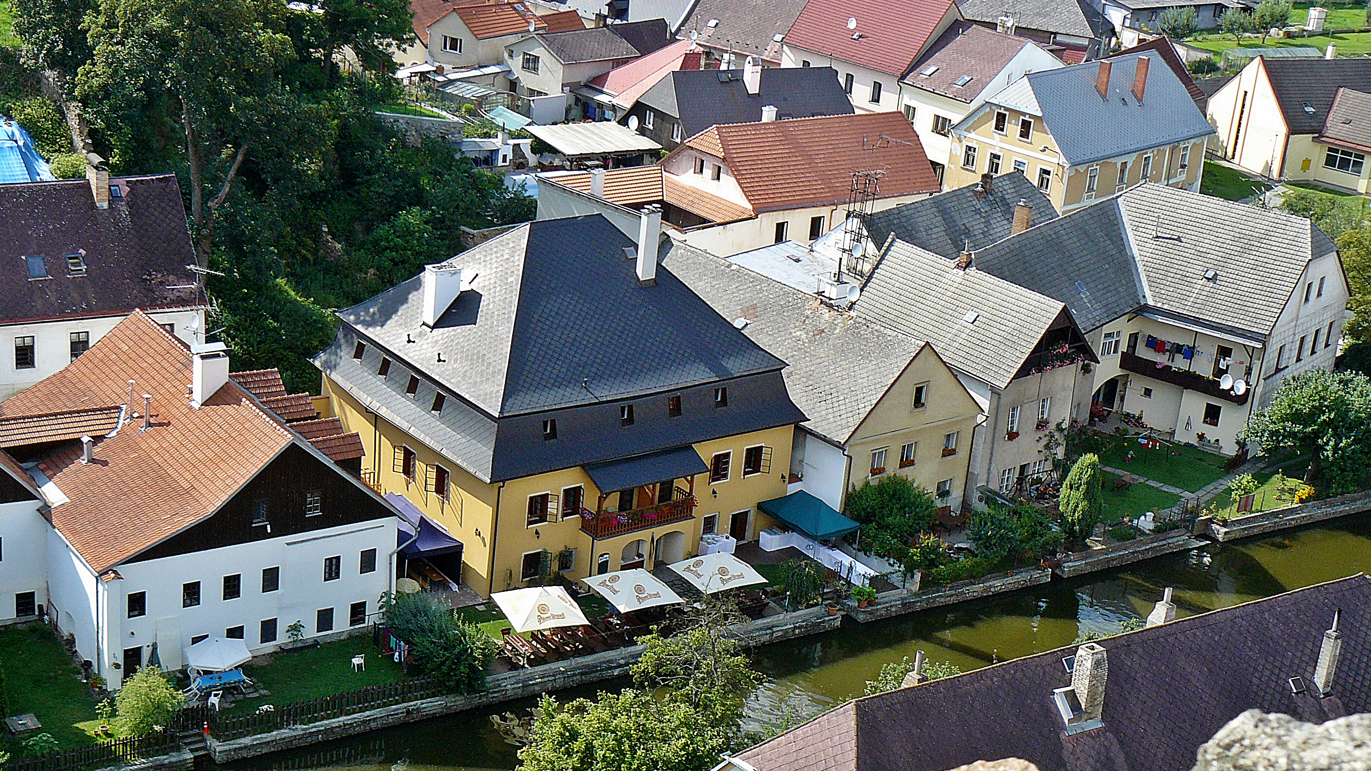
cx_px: 642
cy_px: 549
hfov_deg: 32.8
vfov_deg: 18.7
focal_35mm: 64
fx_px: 2326
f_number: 5
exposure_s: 1/200
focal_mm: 8.9
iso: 100
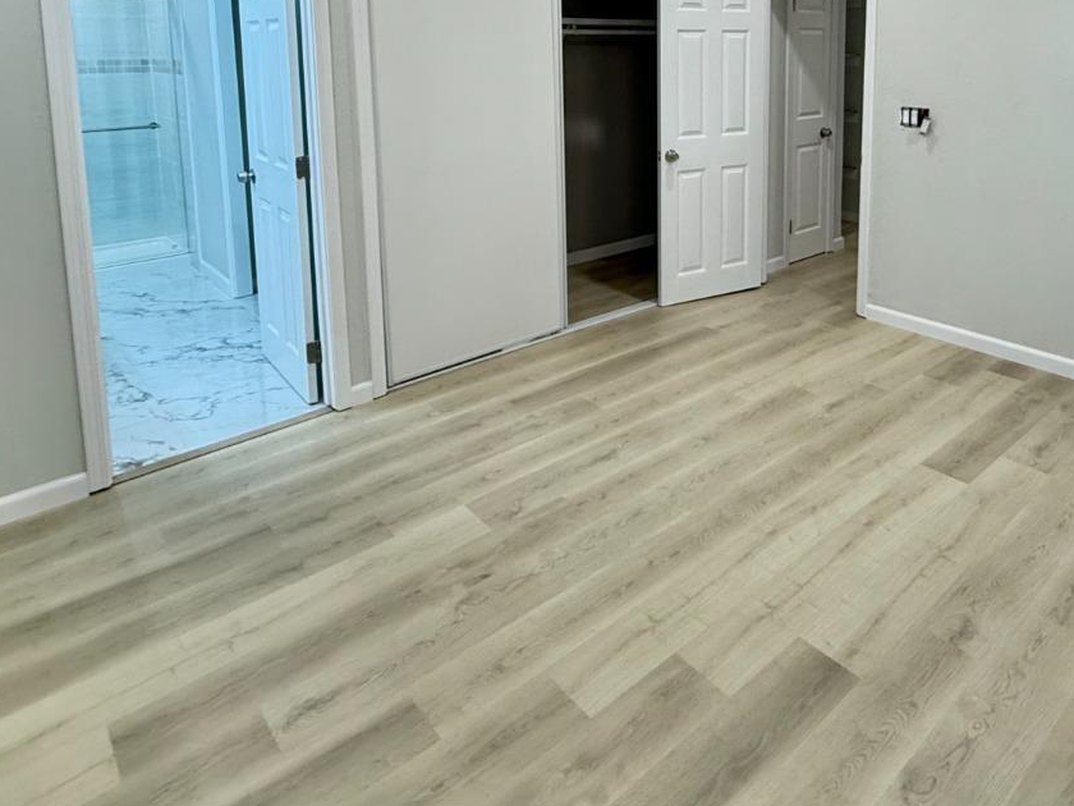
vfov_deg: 50.8
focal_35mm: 25
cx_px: 687
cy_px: 139
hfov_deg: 68.1
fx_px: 776
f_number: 2.2
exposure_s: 1/60
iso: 320
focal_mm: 2.22
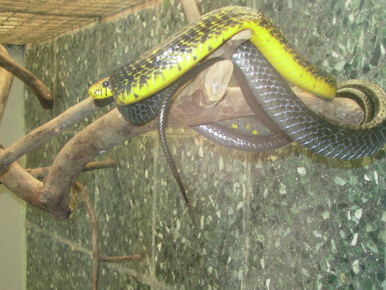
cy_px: 180
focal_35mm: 55
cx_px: 167
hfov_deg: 34.9
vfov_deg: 26.5
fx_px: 613
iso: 50
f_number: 2.9
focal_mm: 6.3
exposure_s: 1/32
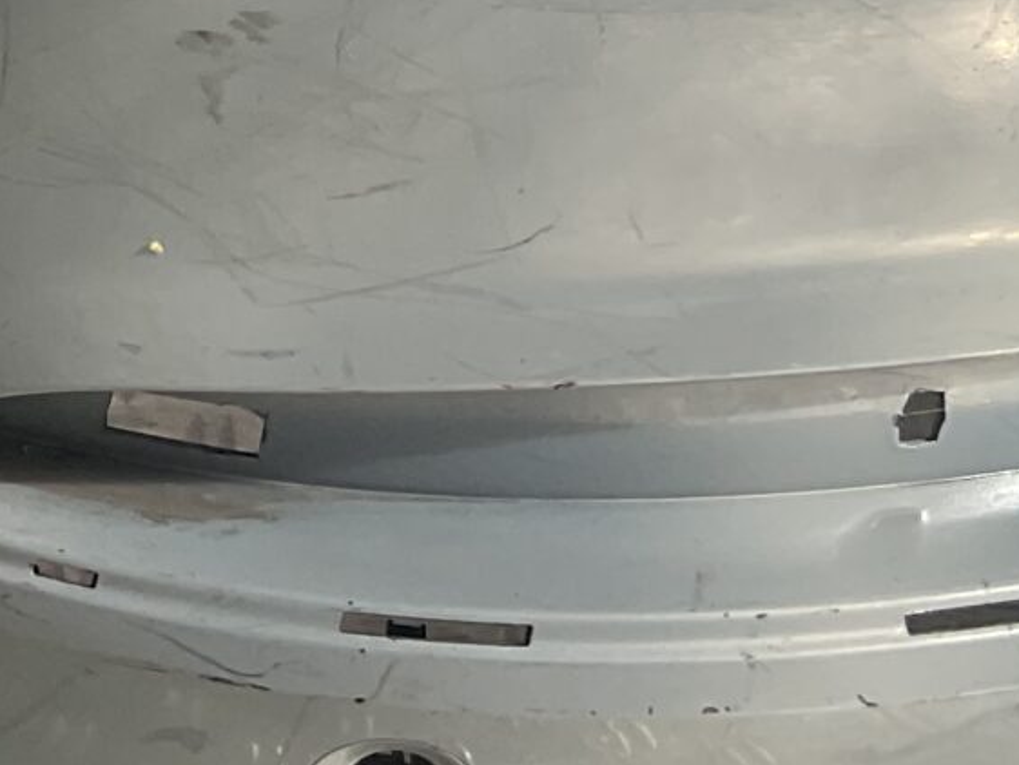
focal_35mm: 132
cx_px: -118
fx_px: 3887
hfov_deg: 14.6
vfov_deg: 10.7
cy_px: -480
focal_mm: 3
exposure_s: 1/719
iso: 16
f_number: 1.8
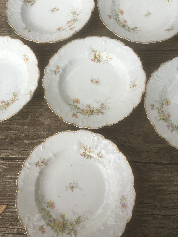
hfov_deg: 48.2
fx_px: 199
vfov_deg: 61.7
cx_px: 89
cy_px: 118
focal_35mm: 29
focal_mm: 4.15
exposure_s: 1/549
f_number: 2.2
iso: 25
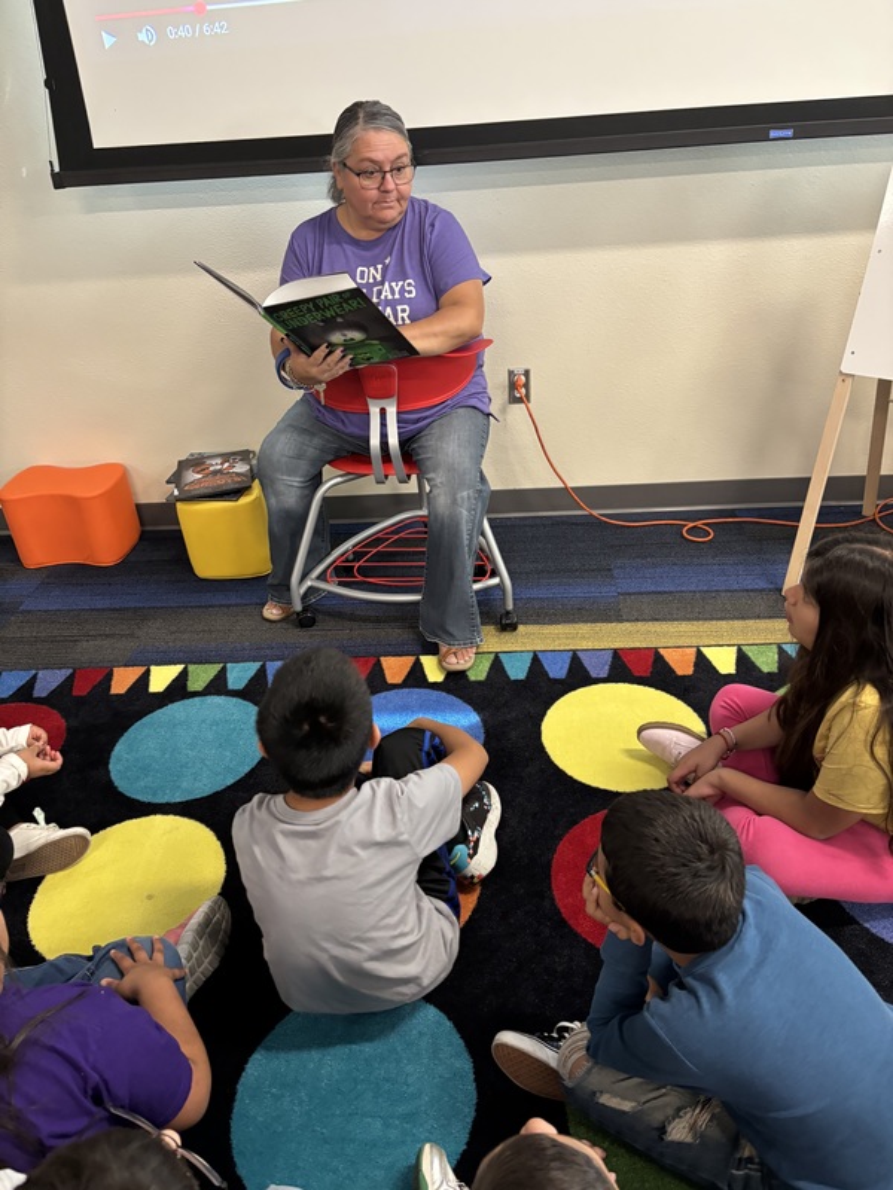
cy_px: 595
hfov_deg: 53.1
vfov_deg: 67.3
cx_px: 446
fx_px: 894
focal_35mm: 26
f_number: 1.6
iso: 320
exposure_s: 1/60
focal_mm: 5.96
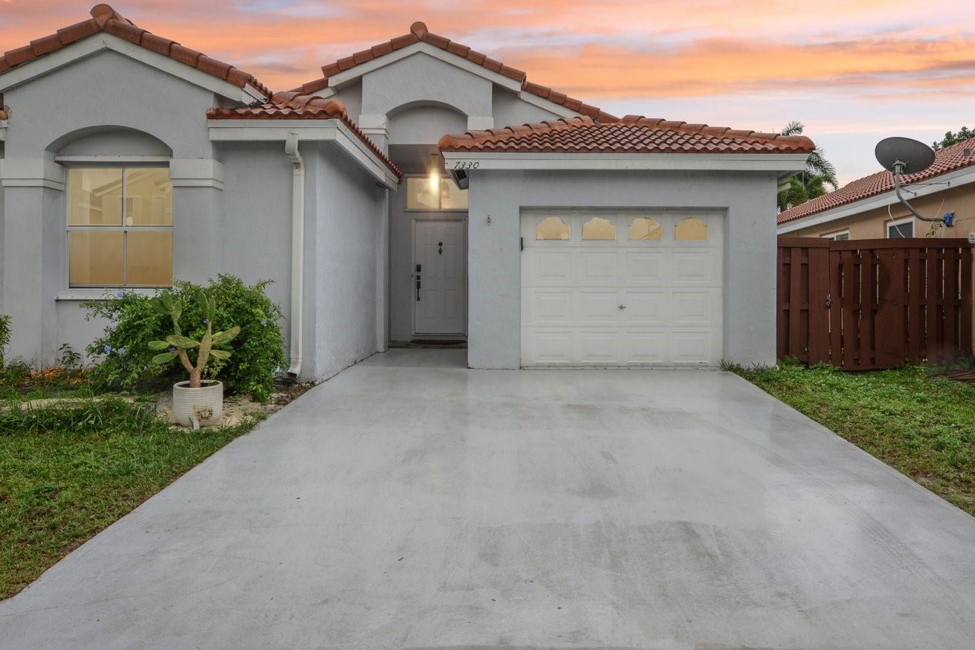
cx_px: 524
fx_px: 677
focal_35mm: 25
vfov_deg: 51.3
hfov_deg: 71.4
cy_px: 310
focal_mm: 16
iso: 200
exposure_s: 1/200
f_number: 9
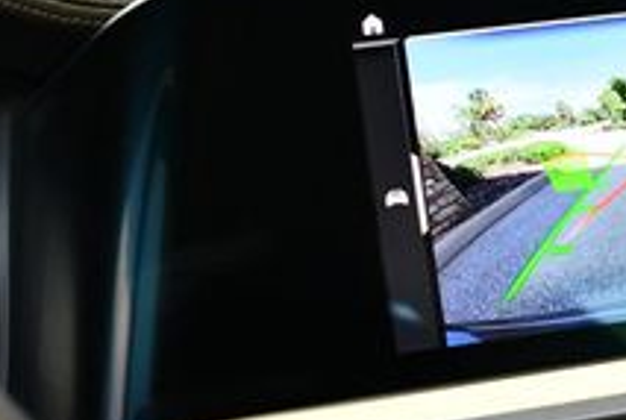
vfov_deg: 12.7
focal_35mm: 108
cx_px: 823
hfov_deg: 17.6
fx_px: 1882
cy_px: 364
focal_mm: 18
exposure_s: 1/250
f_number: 3.5
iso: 800
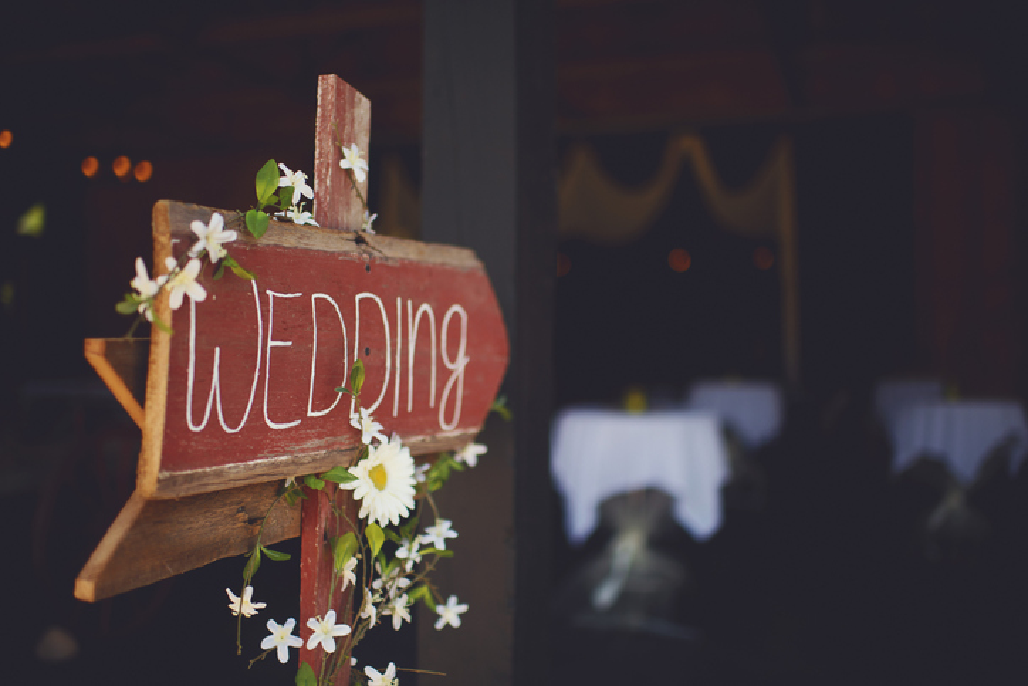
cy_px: 343
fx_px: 1000
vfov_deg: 37.9
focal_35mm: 35
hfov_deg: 54.4
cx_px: 514
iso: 100
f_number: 1.4
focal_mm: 35
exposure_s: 1/4000
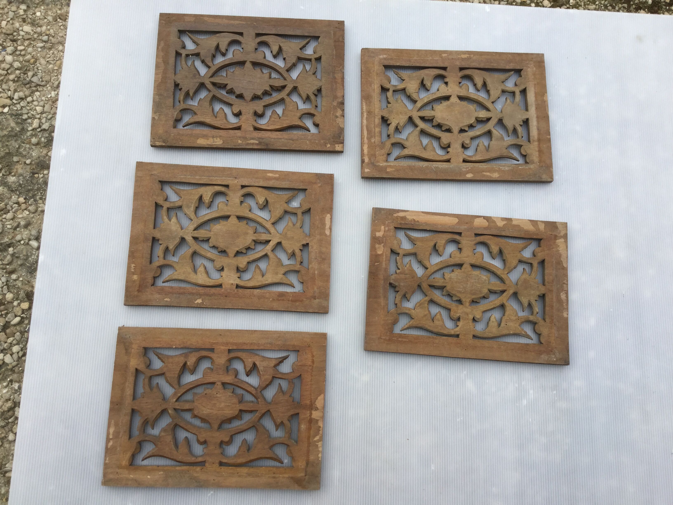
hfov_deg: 58.4
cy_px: 252
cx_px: 336
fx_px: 603
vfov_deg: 45.4
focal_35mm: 31
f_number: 2.4
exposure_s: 1/578
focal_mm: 3.3
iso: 25
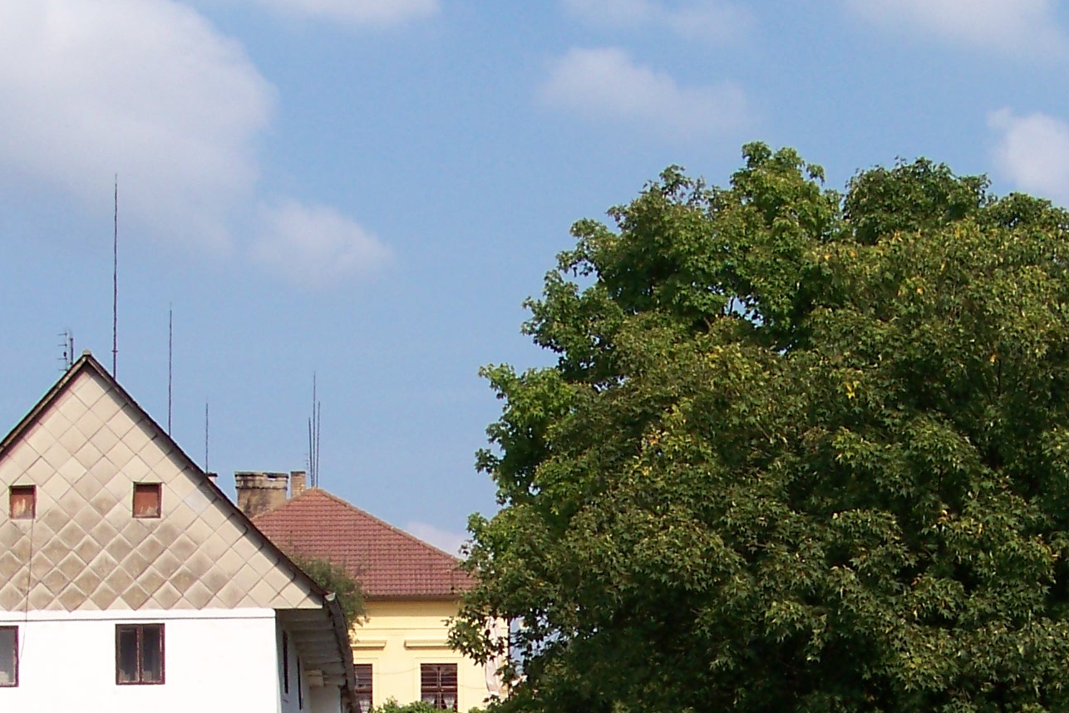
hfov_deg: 21.4
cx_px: 644
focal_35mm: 95
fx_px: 2821
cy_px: 848
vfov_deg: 14.0
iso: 64
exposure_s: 1/640
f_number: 4
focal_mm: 5.85
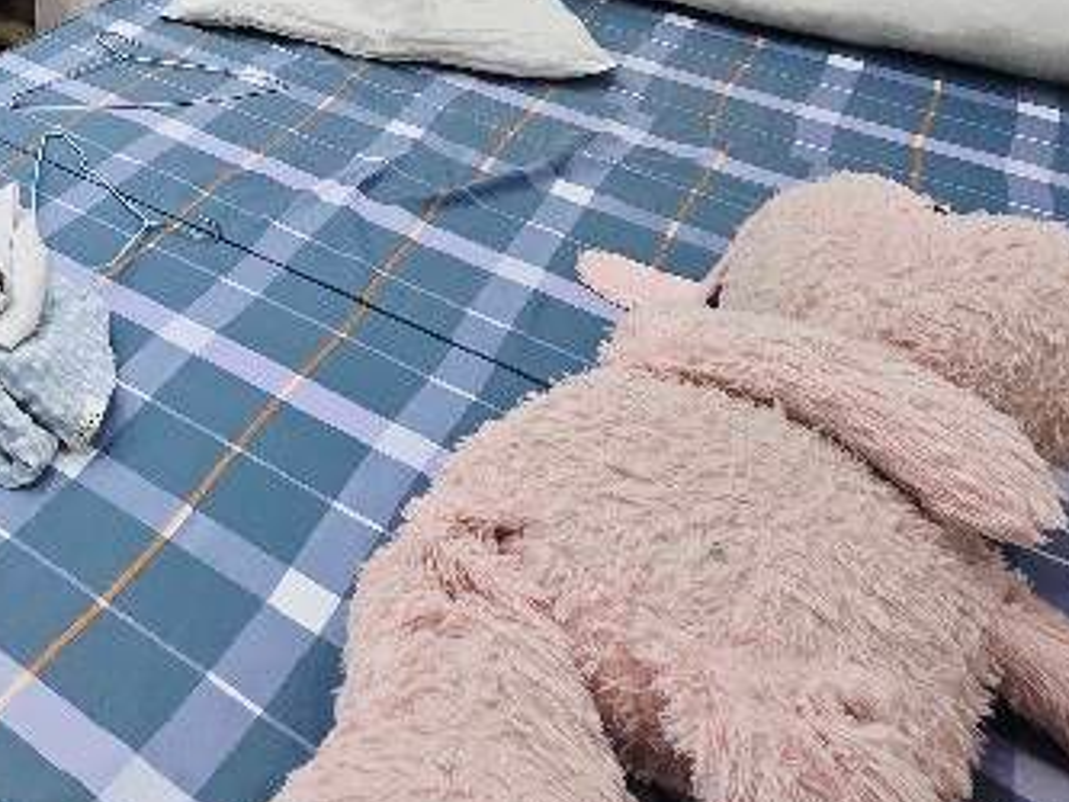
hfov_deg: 37.8
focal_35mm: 40
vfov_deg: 26.6
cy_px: -382
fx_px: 1236
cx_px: -144
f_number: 2.2
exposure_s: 1/50
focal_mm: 2.2
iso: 64
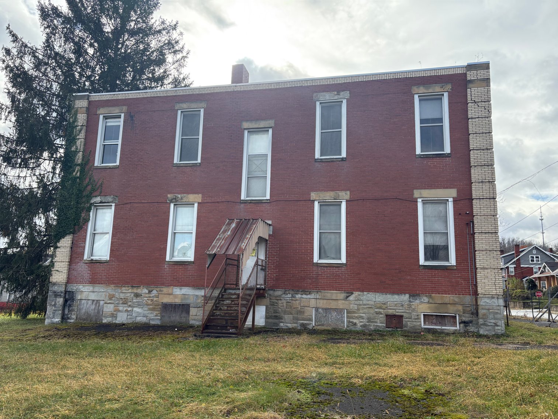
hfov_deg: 67.3
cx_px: 279
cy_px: 210
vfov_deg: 53.1
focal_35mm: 26
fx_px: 419
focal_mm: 5.96
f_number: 1.6
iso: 50
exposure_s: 1/1484
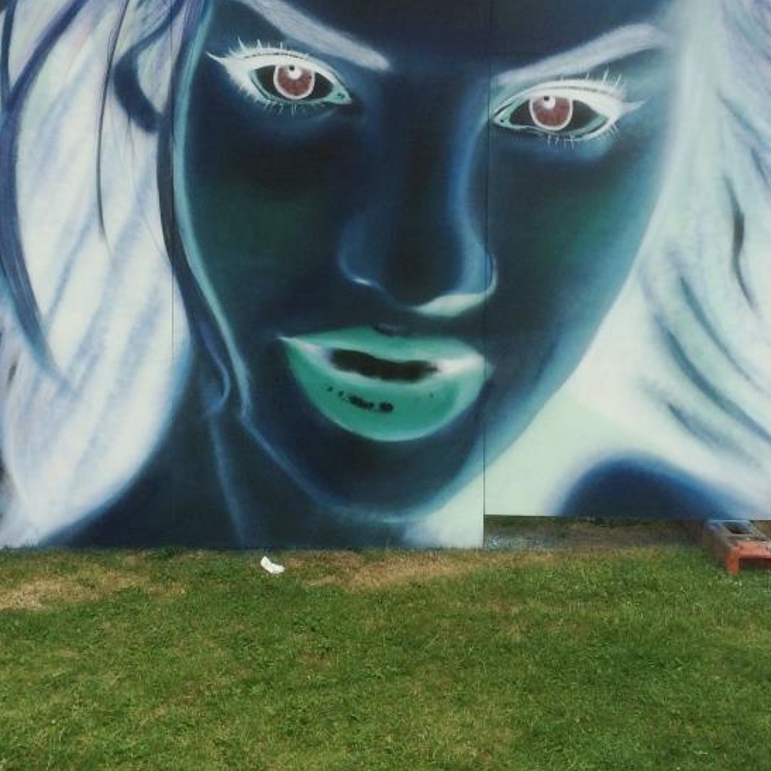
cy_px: 242
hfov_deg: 35.3
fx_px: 1210
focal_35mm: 48
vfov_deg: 34.9
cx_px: 364
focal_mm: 4.15
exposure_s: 1/547
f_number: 2.2
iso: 32
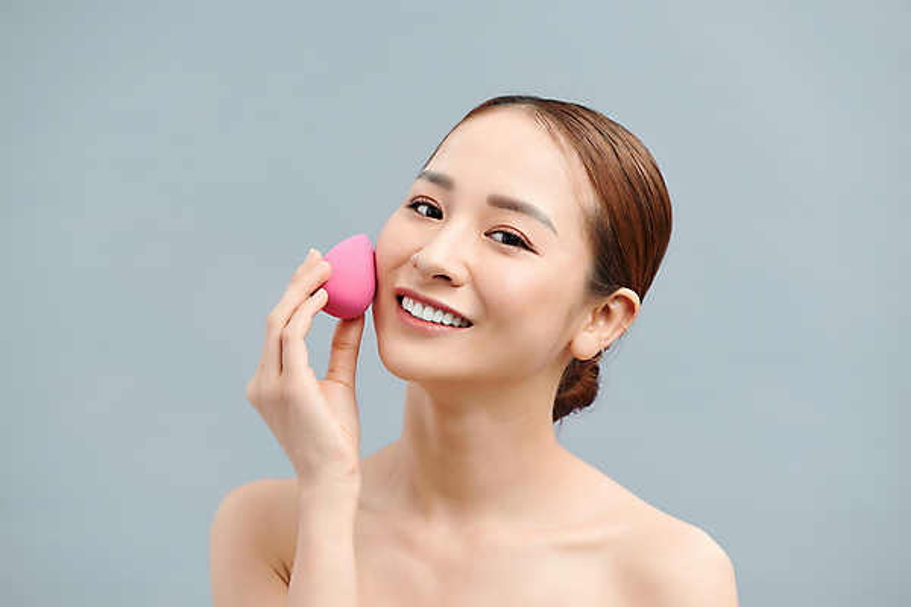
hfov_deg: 19.5
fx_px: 2657
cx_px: 456
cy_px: 304
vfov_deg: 13.0
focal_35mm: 105
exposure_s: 1/160
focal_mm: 105
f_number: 5.6
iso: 200
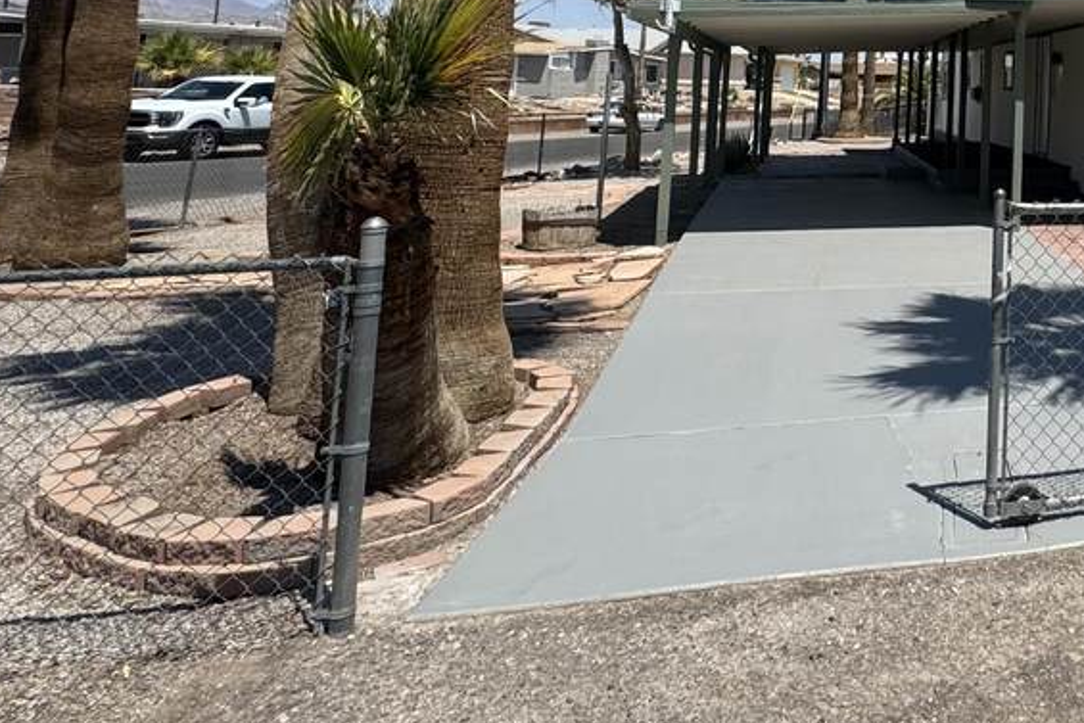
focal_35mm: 33
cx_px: 1115
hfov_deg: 46.5
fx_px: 994
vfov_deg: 36.0
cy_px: 0
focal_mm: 2.22
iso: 50
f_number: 2.2
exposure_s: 1/2674
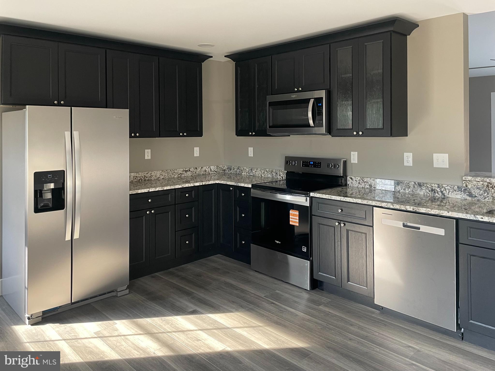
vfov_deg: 53.1
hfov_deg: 67.3
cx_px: 248
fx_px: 372
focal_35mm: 26
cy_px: 186
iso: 160
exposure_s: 1/60
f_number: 1.6
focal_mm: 4.2
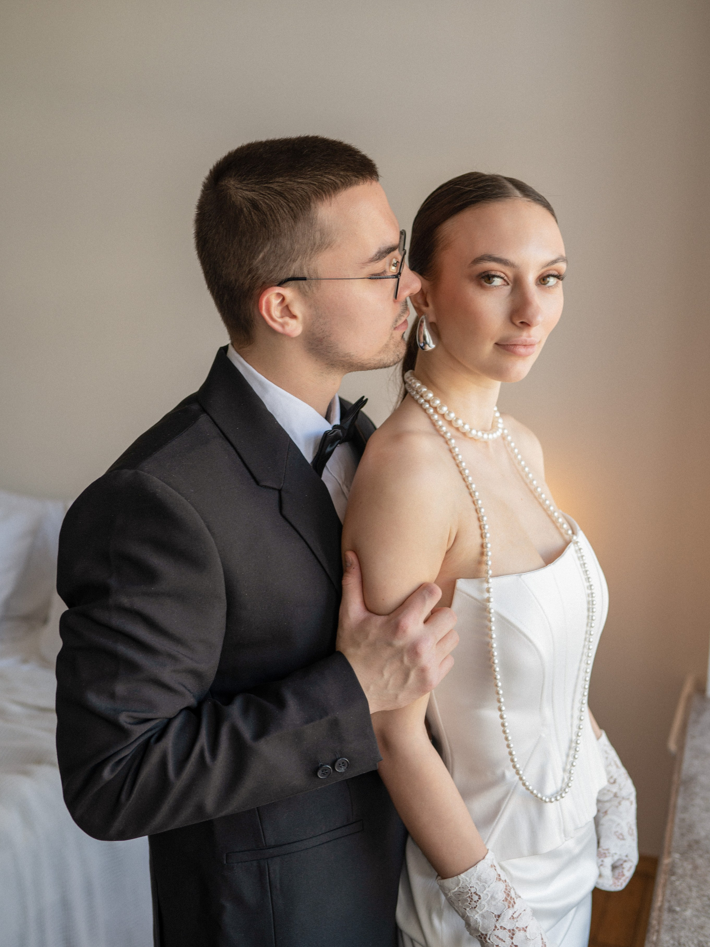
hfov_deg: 37.7
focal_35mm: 38
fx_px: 1039
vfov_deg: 49.0
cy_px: 493
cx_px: 356
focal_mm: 35
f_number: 3.2
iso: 160
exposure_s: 1/160
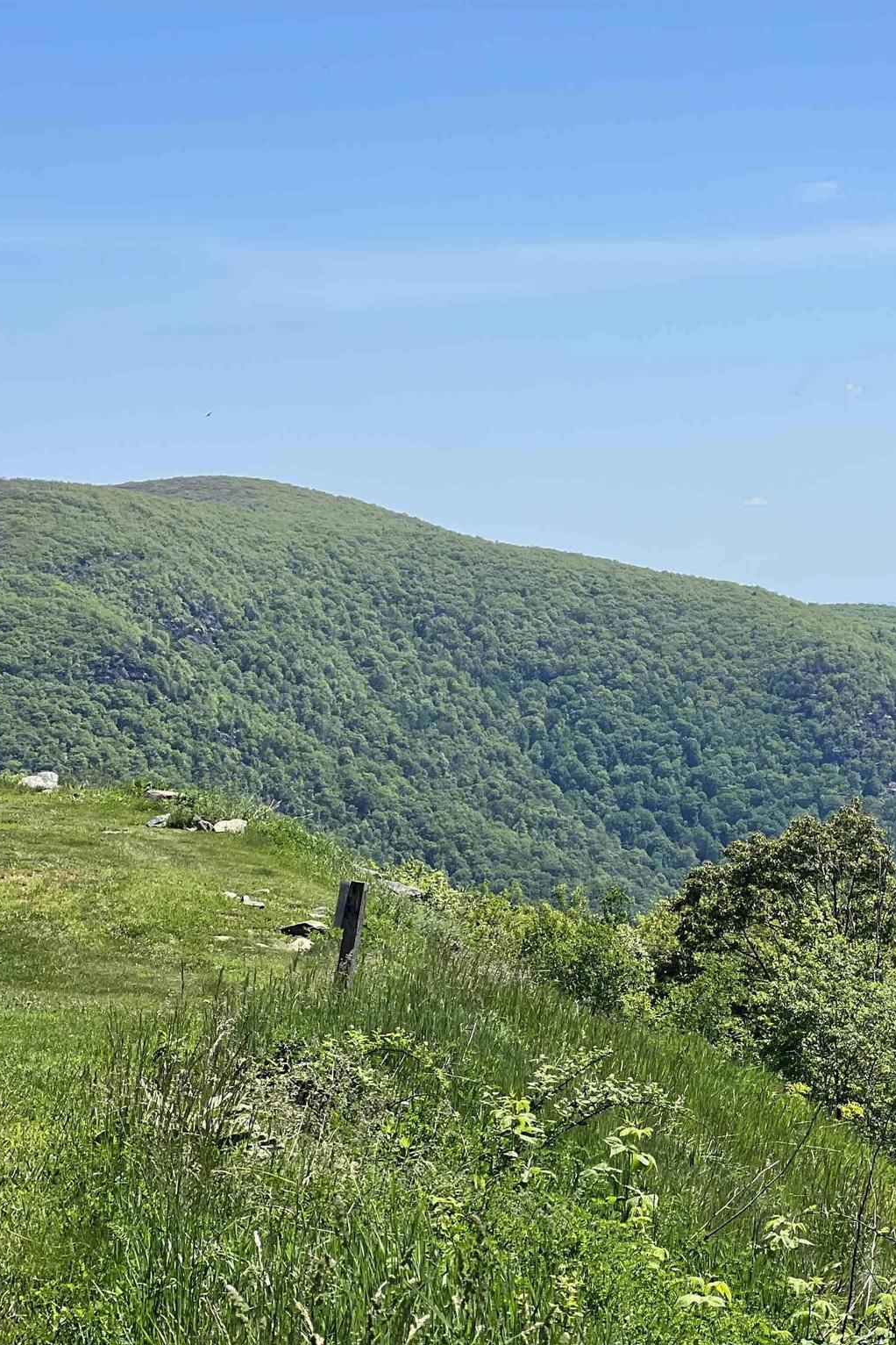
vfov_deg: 19.1
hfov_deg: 12.7
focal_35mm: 107
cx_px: 858
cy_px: 672
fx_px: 3994
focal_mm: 9
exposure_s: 1/1004
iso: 32
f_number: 2.8
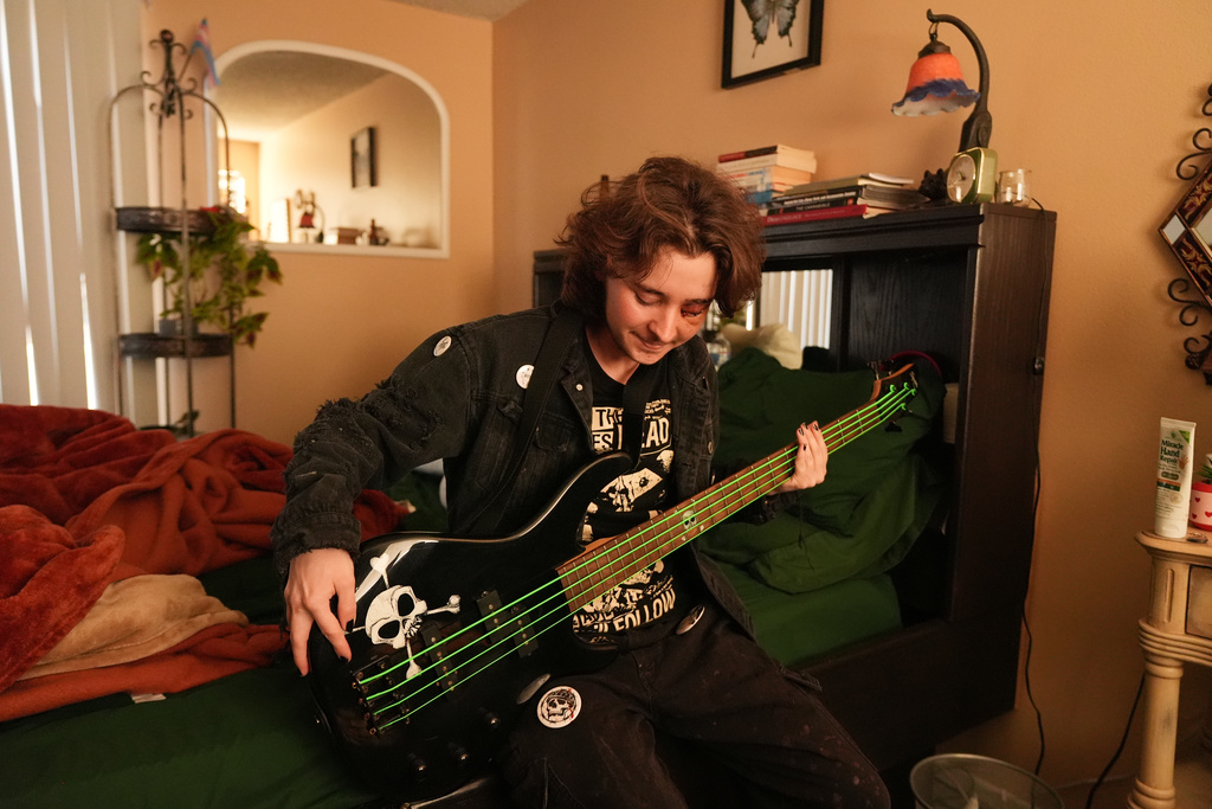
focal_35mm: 24
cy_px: 404
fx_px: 808
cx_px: 606
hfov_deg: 73.7
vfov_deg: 53.1
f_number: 2.8
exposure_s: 1/640
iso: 4000
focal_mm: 24
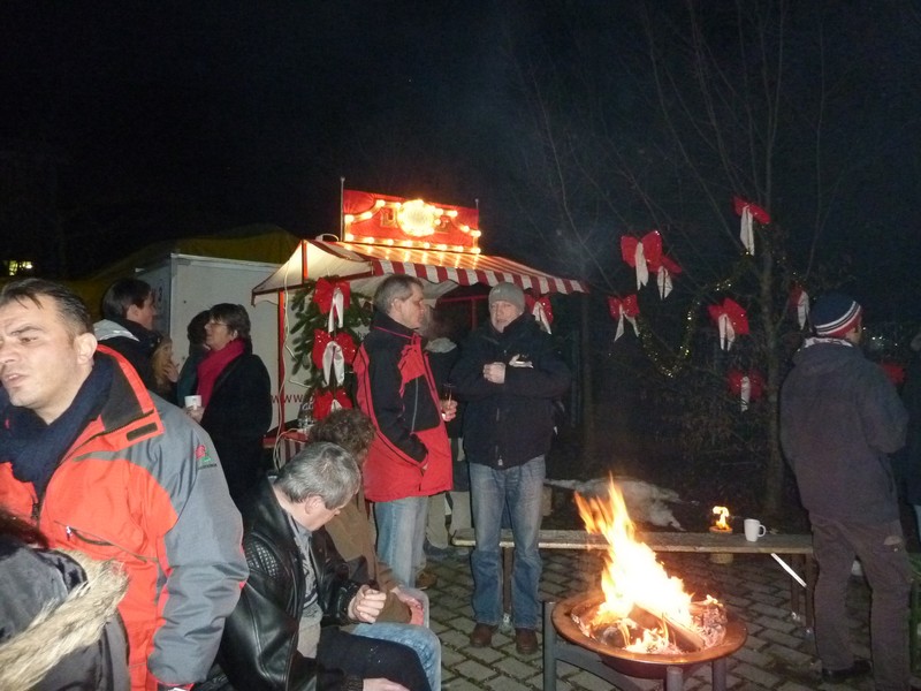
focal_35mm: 25
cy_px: 346
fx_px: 665
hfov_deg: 69.4
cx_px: 460
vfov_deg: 54.9
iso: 800
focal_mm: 4.1
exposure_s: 1/30
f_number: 3.3
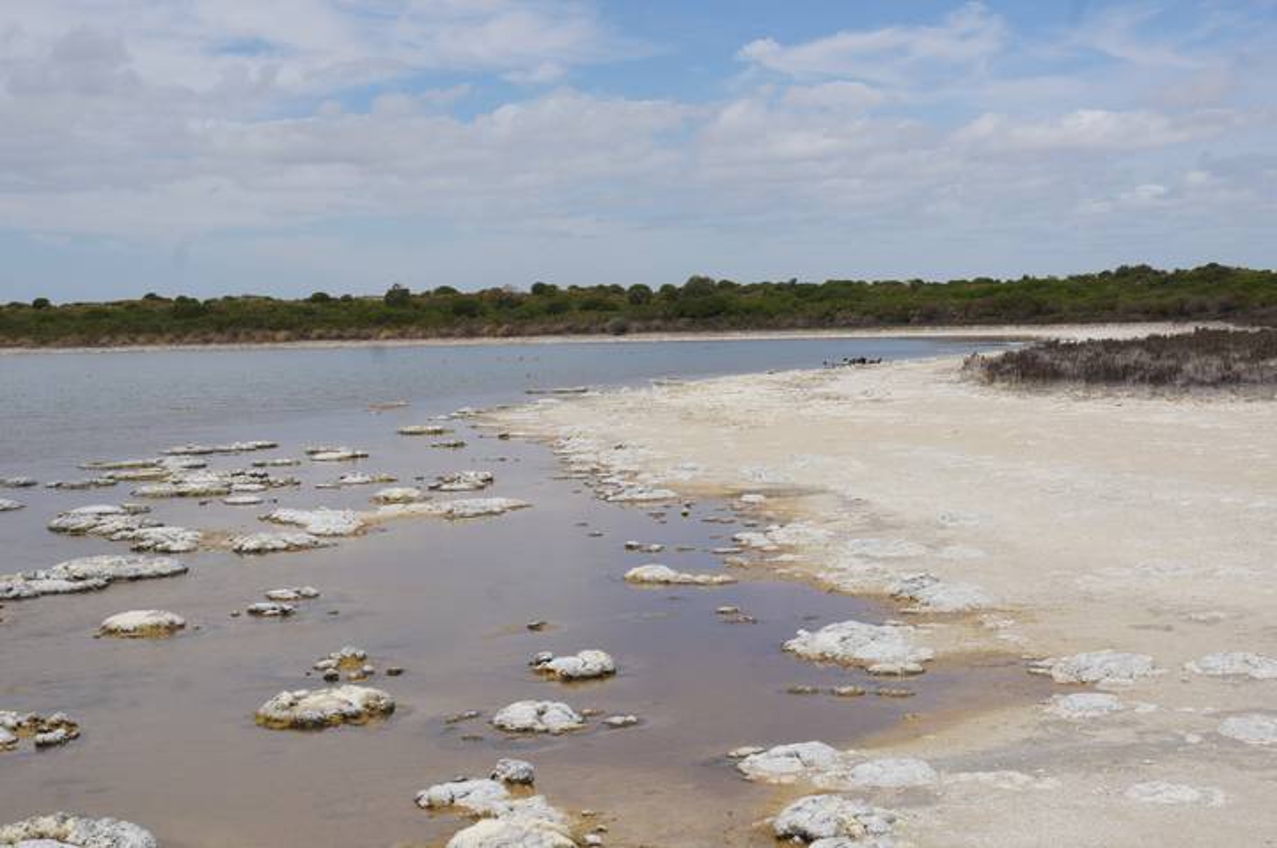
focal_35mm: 52
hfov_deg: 37.9
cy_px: 424
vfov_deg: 25.7
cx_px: 638
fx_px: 1860
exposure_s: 1/250
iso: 100
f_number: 13
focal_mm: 35
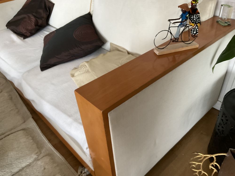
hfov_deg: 61.7
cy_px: 88
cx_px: 118
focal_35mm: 29
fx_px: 197
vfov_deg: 48.2
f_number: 1.8
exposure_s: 1/40
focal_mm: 3
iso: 200
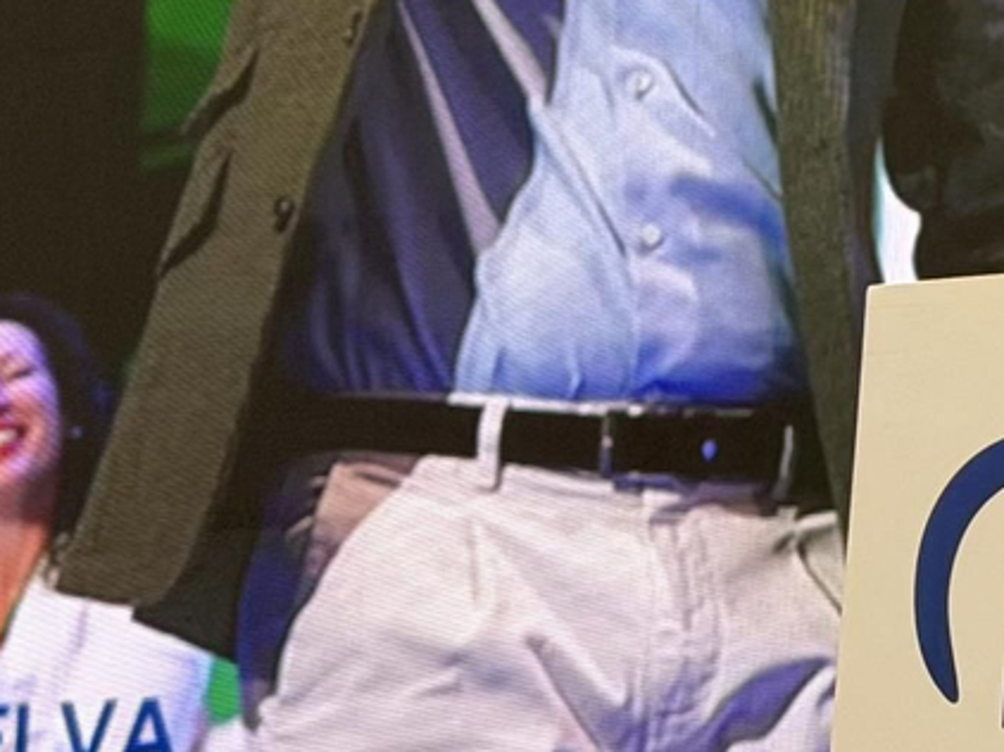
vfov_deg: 8.0
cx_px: 1758
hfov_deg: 10.3
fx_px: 5276
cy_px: -326
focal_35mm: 182
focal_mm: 6.76
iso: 64
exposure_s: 1/230
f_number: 1.78
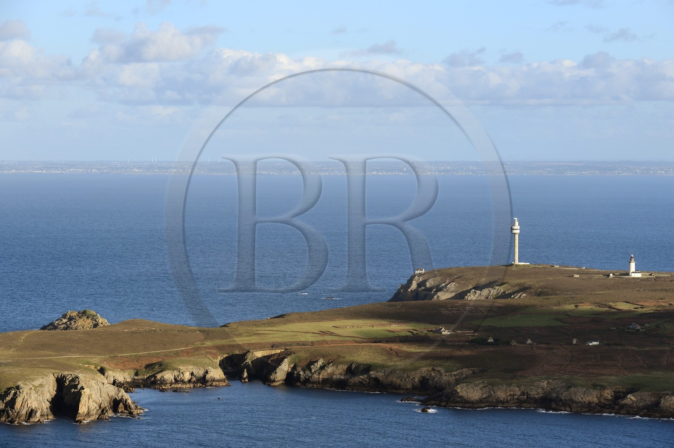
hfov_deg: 15.2
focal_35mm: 135
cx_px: 337
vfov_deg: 10.1
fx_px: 2525
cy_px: 224
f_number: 10
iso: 640
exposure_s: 1/1250
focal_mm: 135
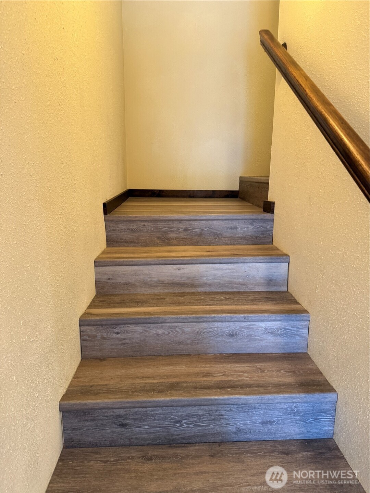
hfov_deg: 56.8
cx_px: 185
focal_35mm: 24
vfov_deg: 71.6
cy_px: 246
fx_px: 342
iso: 250
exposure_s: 1/60
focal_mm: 6.76
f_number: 1.78
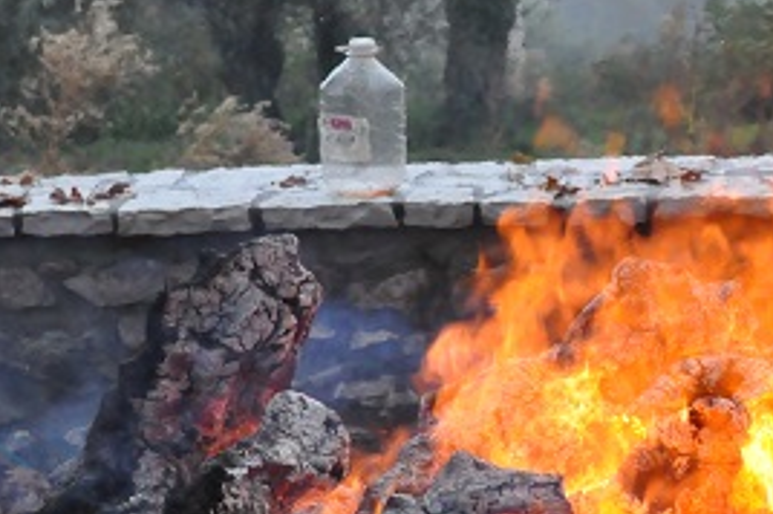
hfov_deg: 14.4
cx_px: 727
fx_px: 3024
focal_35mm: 141
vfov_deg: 9.6
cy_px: 537
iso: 3200
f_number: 8
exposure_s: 1/250
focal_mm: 36
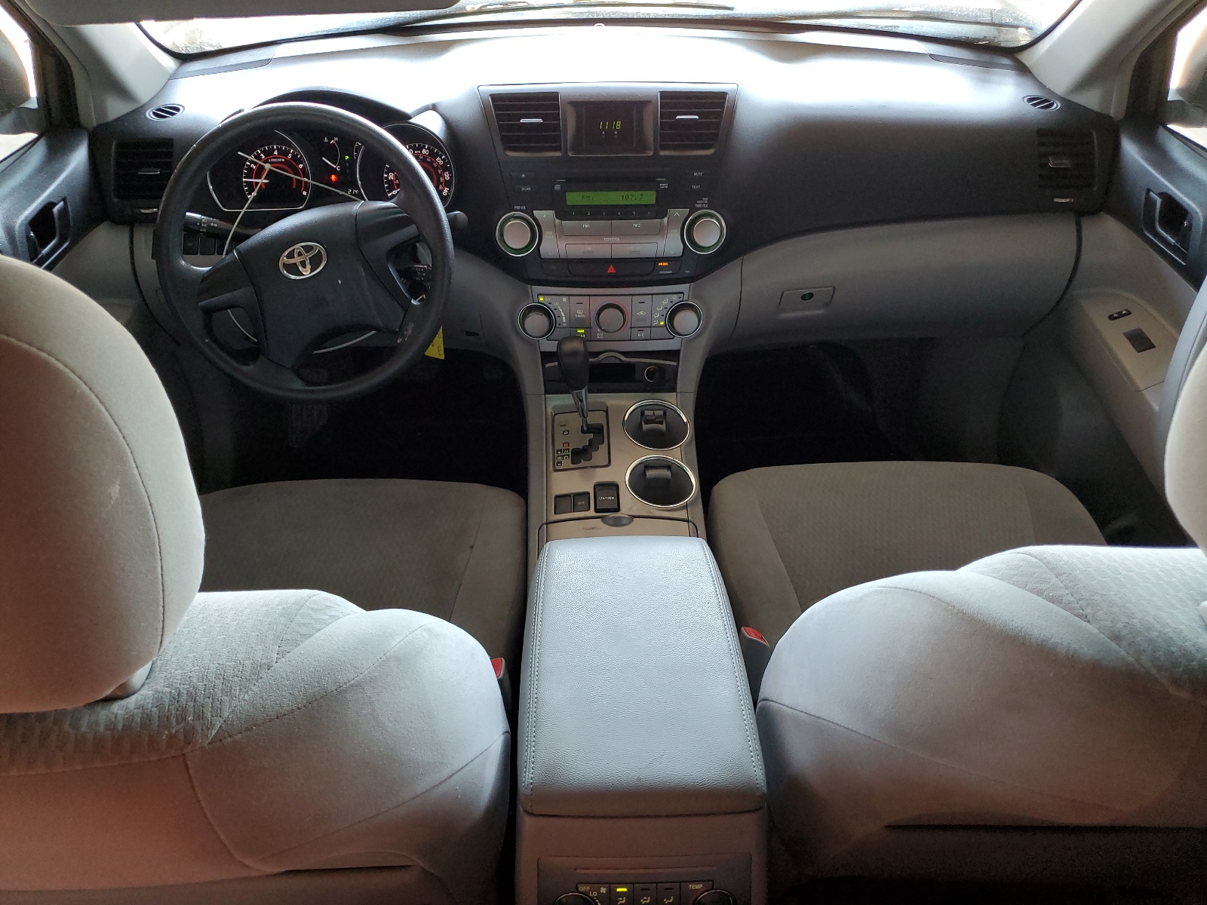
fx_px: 907
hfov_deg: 67.3
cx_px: 604
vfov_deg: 53.1
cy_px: 452
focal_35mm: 26
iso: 120
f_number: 1.5
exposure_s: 1/60.2
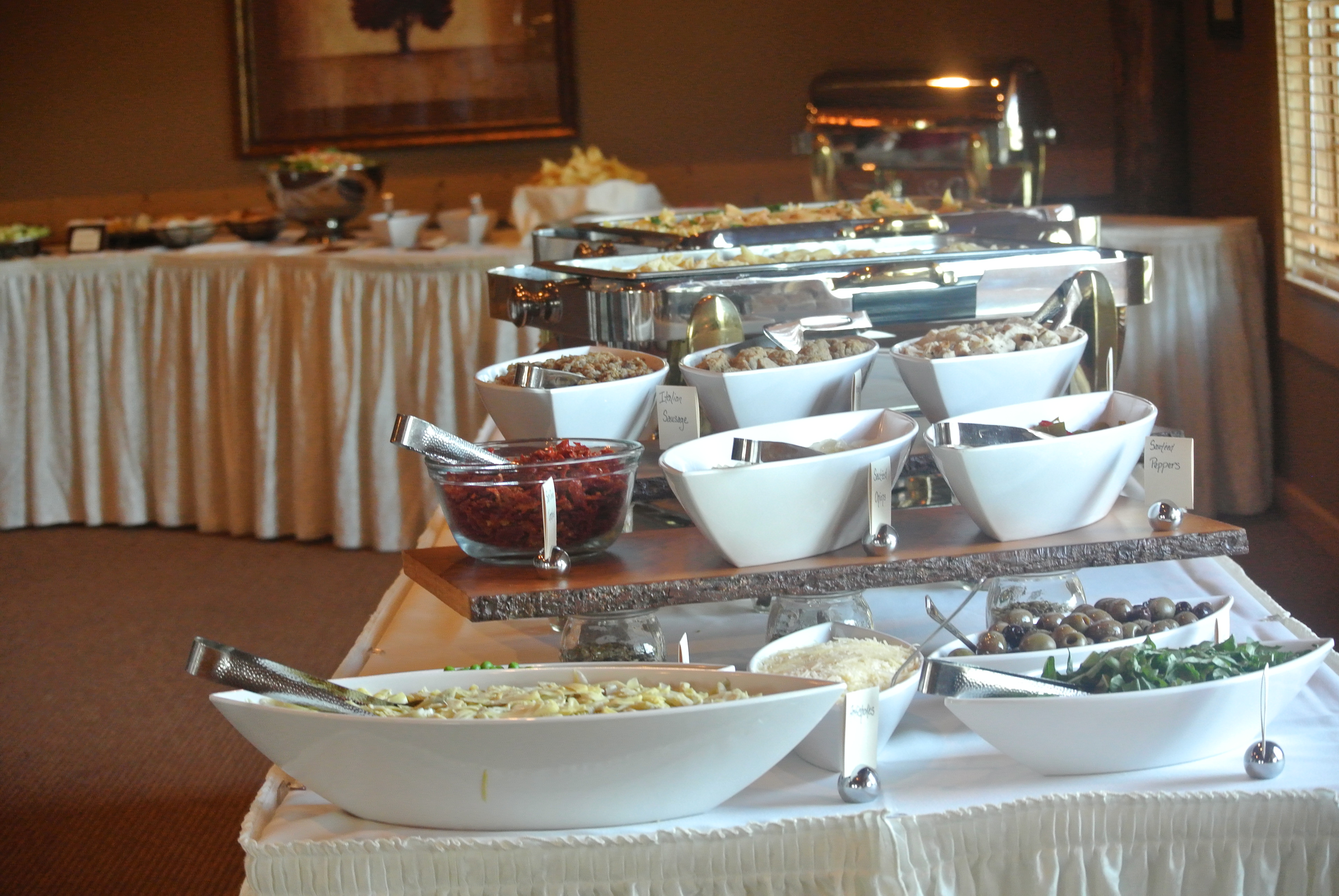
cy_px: 448
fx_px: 3016
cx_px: 670
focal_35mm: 81
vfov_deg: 16.9
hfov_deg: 25.0
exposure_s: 1/40
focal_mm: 30
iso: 800
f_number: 3.8
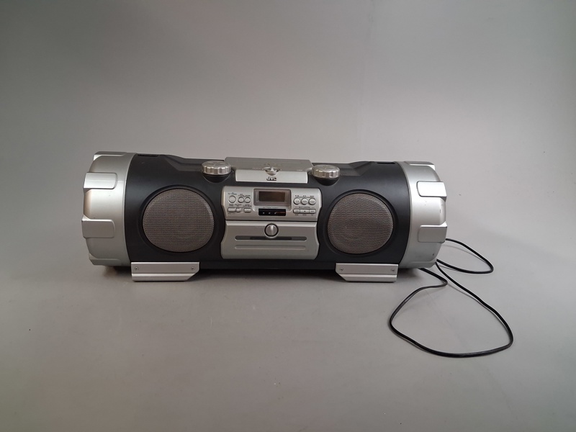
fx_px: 449
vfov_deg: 51.4
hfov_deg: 65.3
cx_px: 288
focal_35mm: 27
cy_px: 216
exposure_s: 1/100
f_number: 1.8
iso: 500
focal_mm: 4
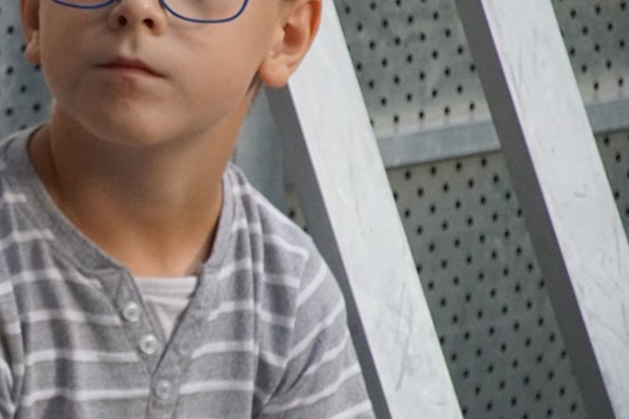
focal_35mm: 459
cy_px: 242
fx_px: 8021
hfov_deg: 4.5
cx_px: -60
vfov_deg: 3.0
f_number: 5.6
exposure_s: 1/250
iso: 3200
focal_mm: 135
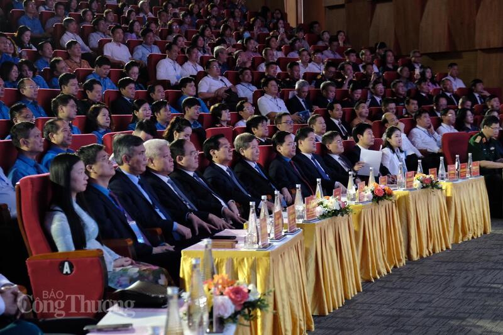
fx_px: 1104
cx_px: 252
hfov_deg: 25.7
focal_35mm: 79
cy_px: 168
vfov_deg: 17.3
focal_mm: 52.7
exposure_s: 1/125
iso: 4000
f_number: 4
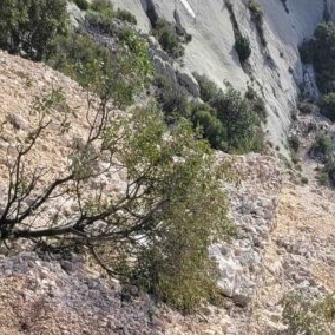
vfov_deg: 18.6
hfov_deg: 20.8
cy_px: 494
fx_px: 909
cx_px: 221
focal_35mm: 83
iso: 40
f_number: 1.8
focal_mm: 5.4
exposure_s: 1/1245
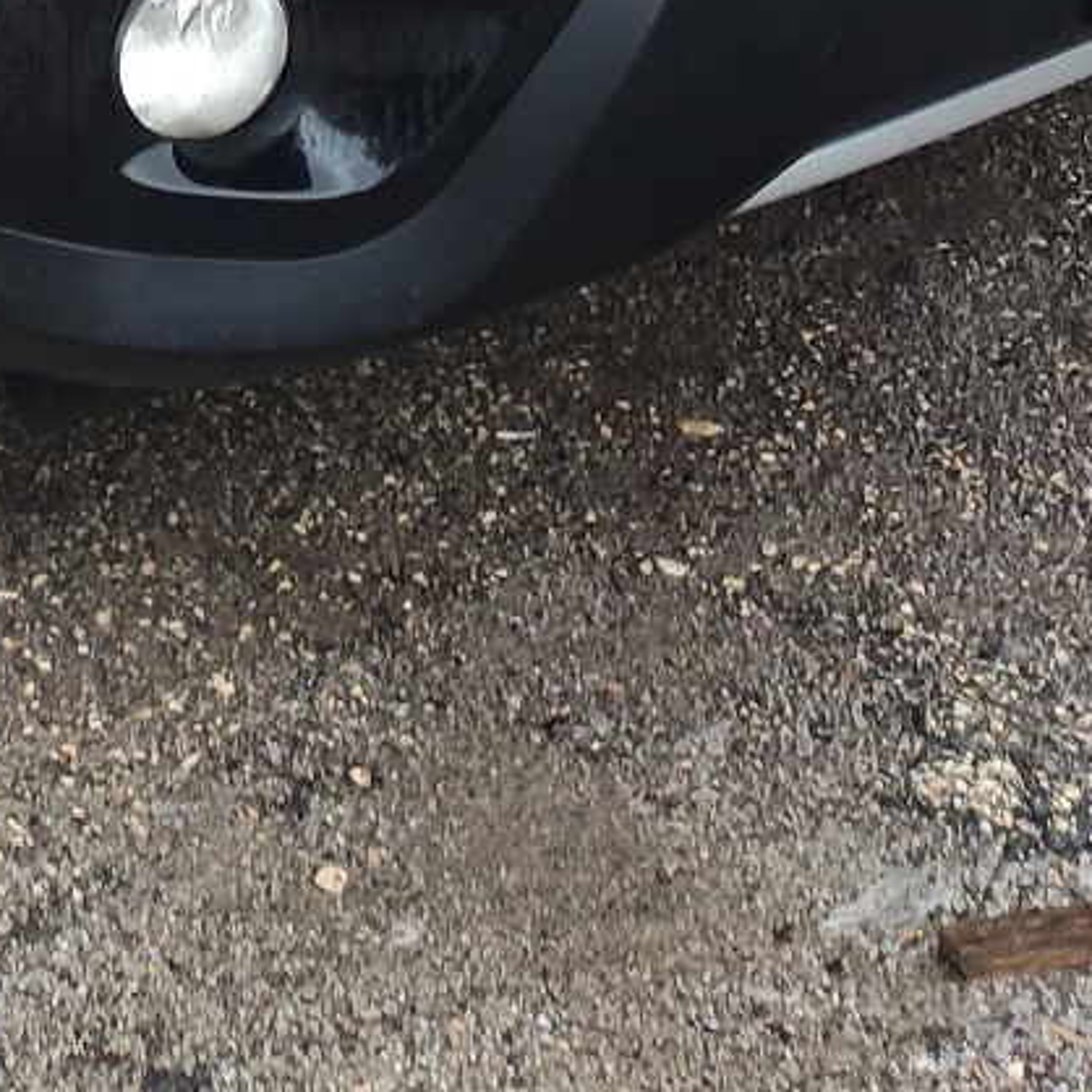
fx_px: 3926
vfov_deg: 14.1
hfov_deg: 15.1
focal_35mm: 110
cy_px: -831
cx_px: -350
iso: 706
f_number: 1.75
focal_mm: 4.77
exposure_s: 1/33
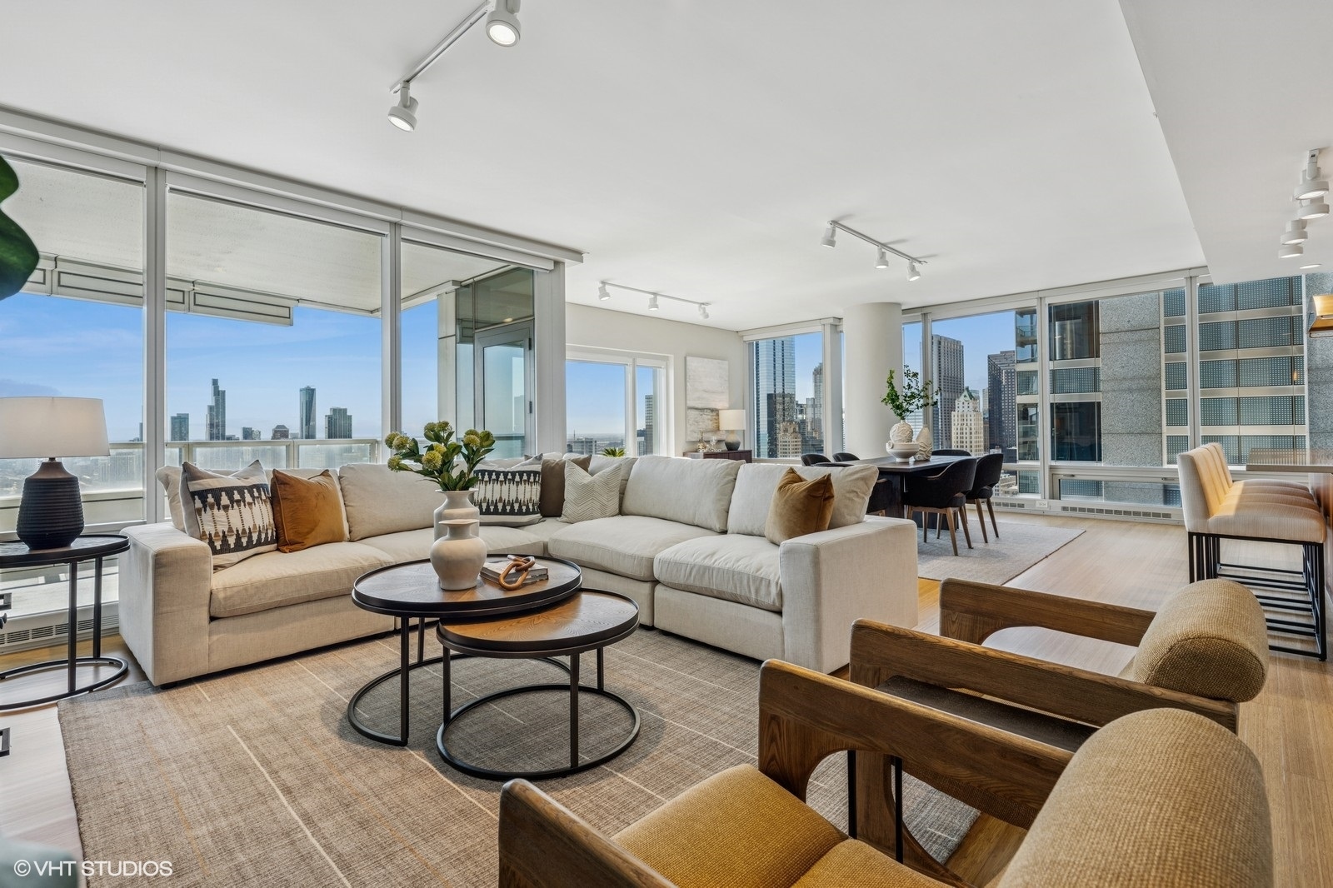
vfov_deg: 73.7
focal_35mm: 16
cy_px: 444
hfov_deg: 96.7
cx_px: 666
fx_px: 592
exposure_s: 1/80
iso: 320
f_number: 8
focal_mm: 16
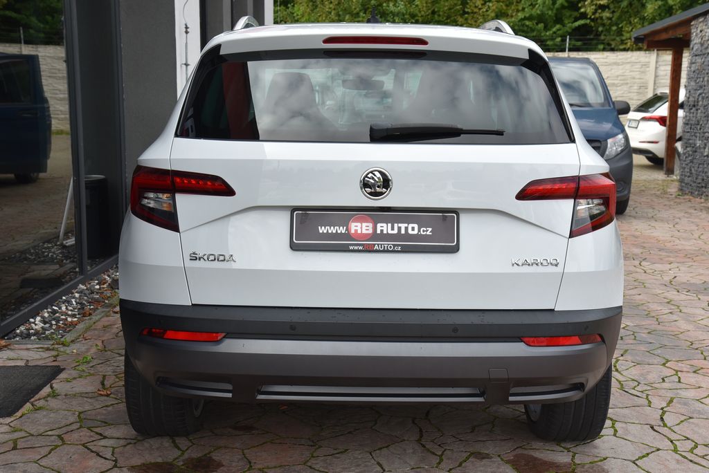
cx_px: 354
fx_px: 1025
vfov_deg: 26.0
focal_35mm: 52
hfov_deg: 38.2
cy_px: 236
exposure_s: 1/250
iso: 500
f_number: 8
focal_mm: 52
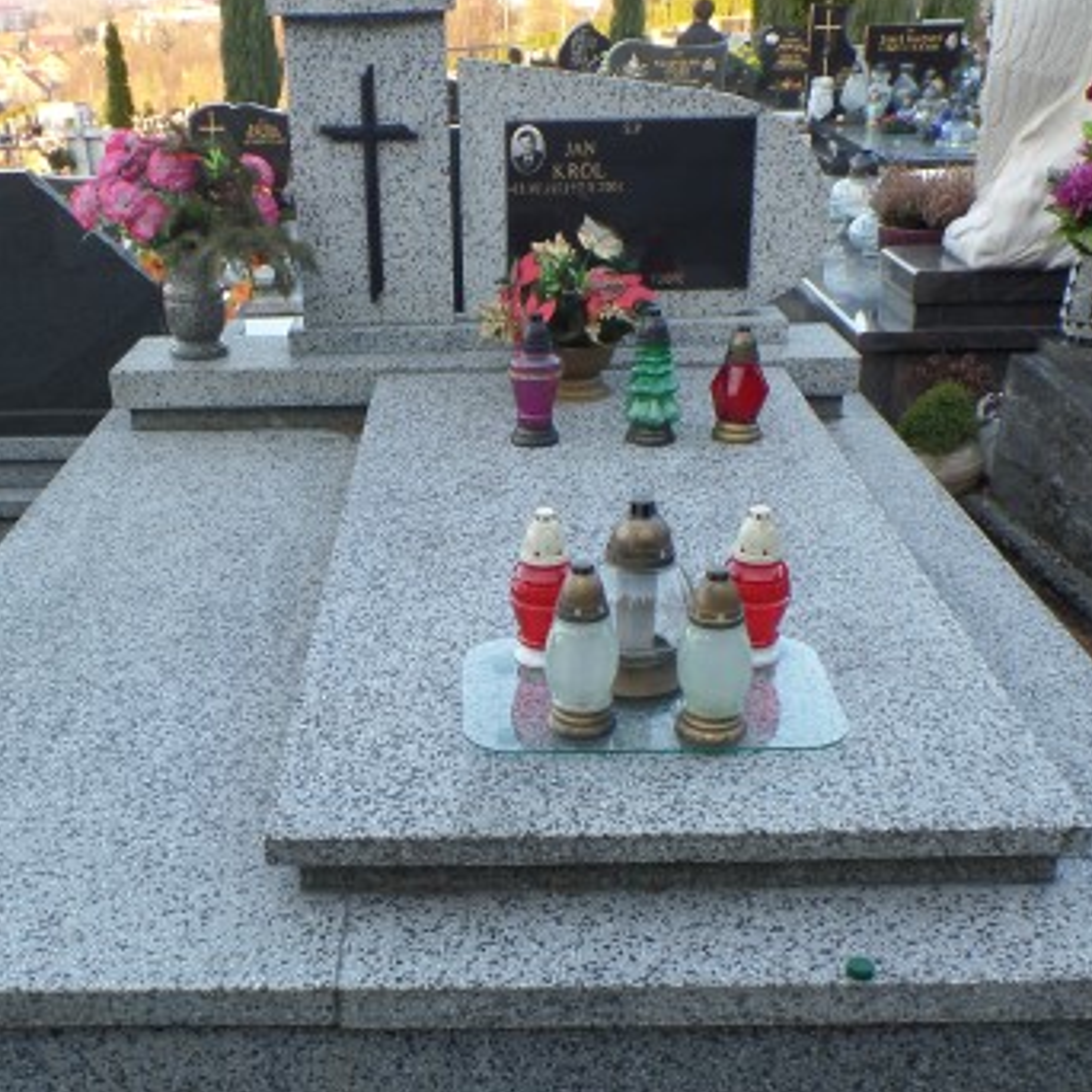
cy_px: 639
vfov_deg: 43.7
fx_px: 1356
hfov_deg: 43.7
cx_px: 457
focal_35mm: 38
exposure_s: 1/60
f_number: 3.5
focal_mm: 4.1
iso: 100
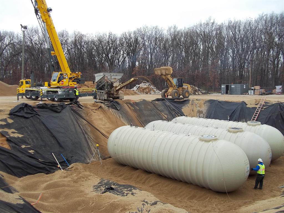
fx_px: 263
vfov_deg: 44.2
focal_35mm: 32
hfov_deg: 56.8
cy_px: 106
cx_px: 142
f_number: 2.9
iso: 80
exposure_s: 1/200
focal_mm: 5.7
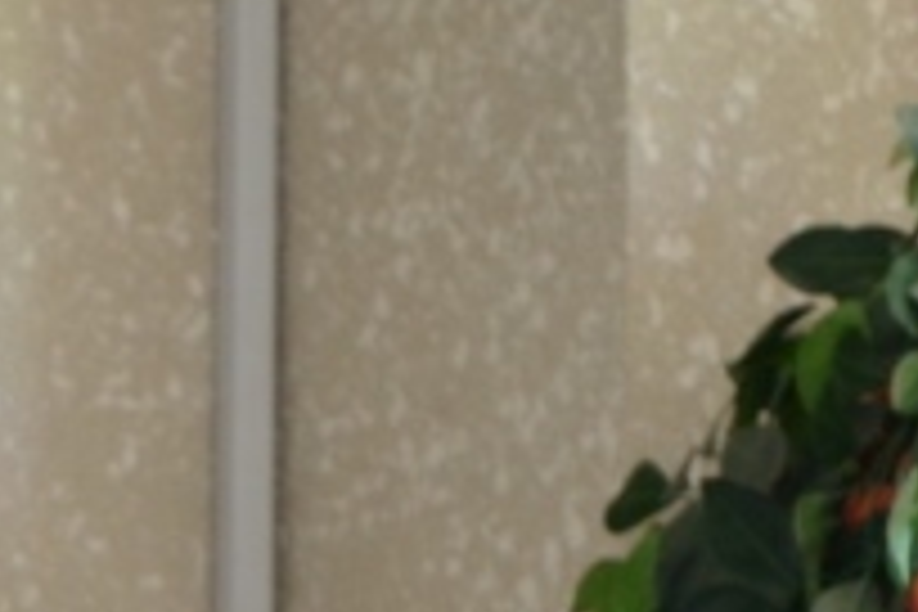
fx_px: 4590
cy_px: 1161
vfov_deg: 7.4
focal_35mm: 180
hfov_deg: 11.1
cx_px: -310
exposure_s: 1/60
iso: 640
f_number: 4
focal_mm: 24
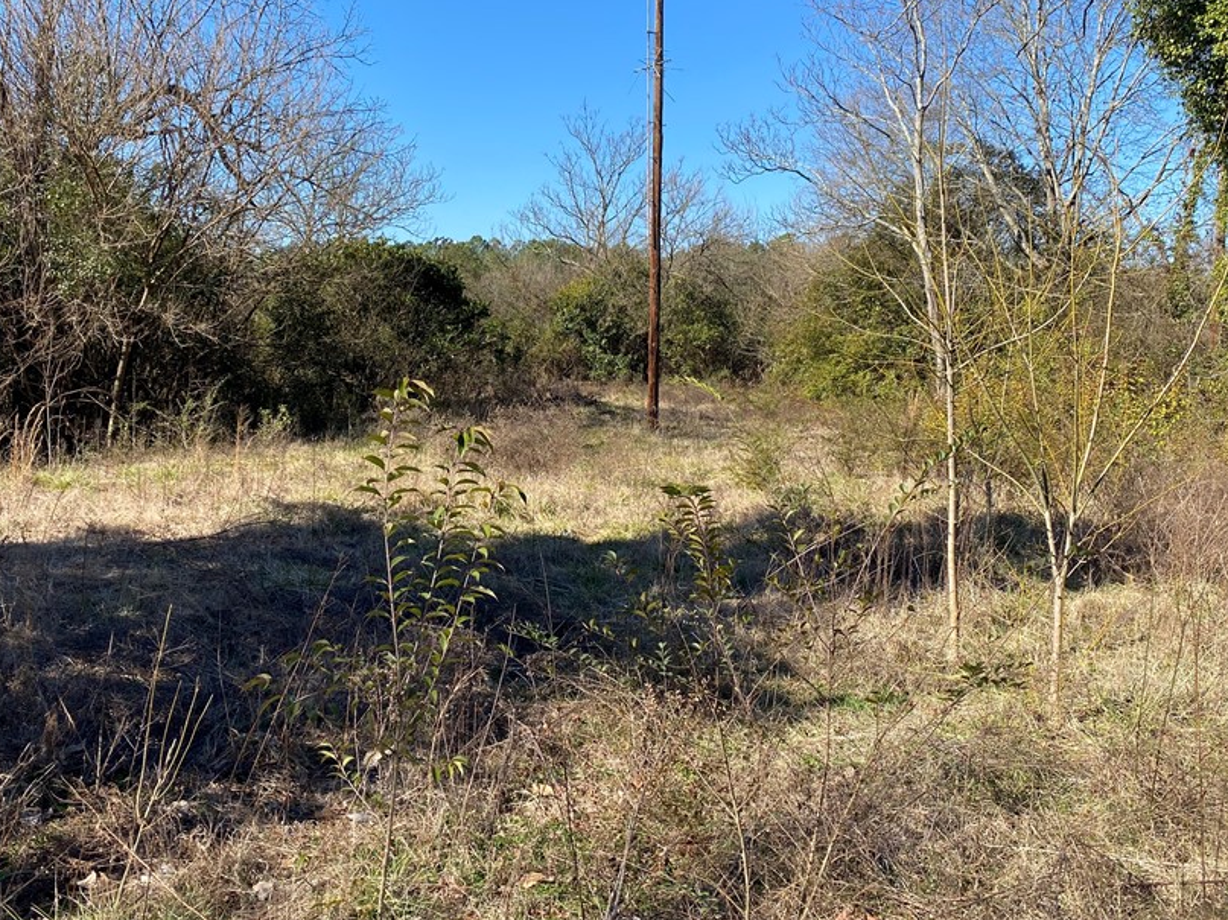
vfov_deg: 42.8
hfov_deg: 55.2
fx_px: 1170
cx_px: 543
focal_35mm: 33
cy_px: 398
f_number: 1.8
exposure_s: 1/1362
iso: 32
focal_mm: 4.25
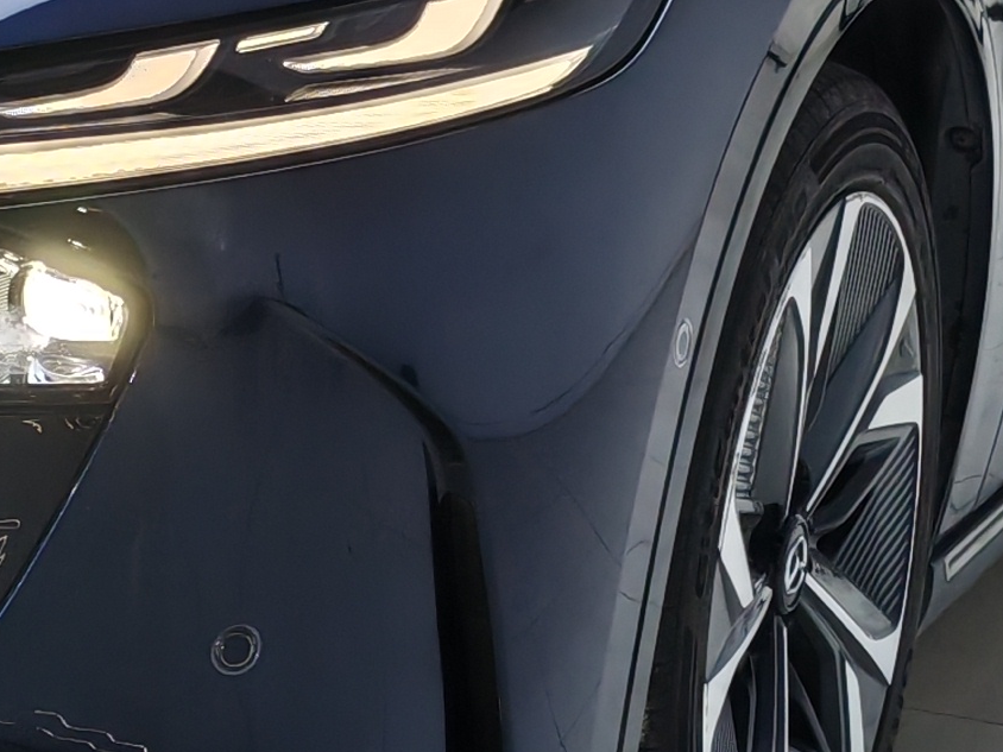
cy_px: 245
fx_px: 3796
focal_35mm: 131
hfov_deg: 14.9
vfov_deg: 11.3
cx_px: 89
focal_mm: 5.52
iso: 100
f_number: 1.95
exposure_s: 1/100
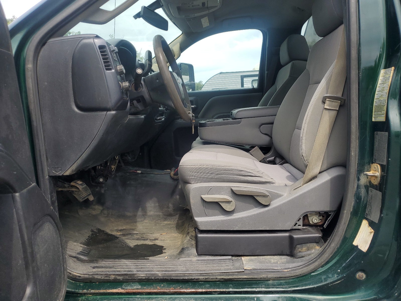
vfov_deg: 53.1
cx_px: 200
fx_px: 301
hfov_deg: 67.3
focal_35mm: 26
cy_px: 150
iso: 50
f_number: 1.5
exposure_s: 1/1111
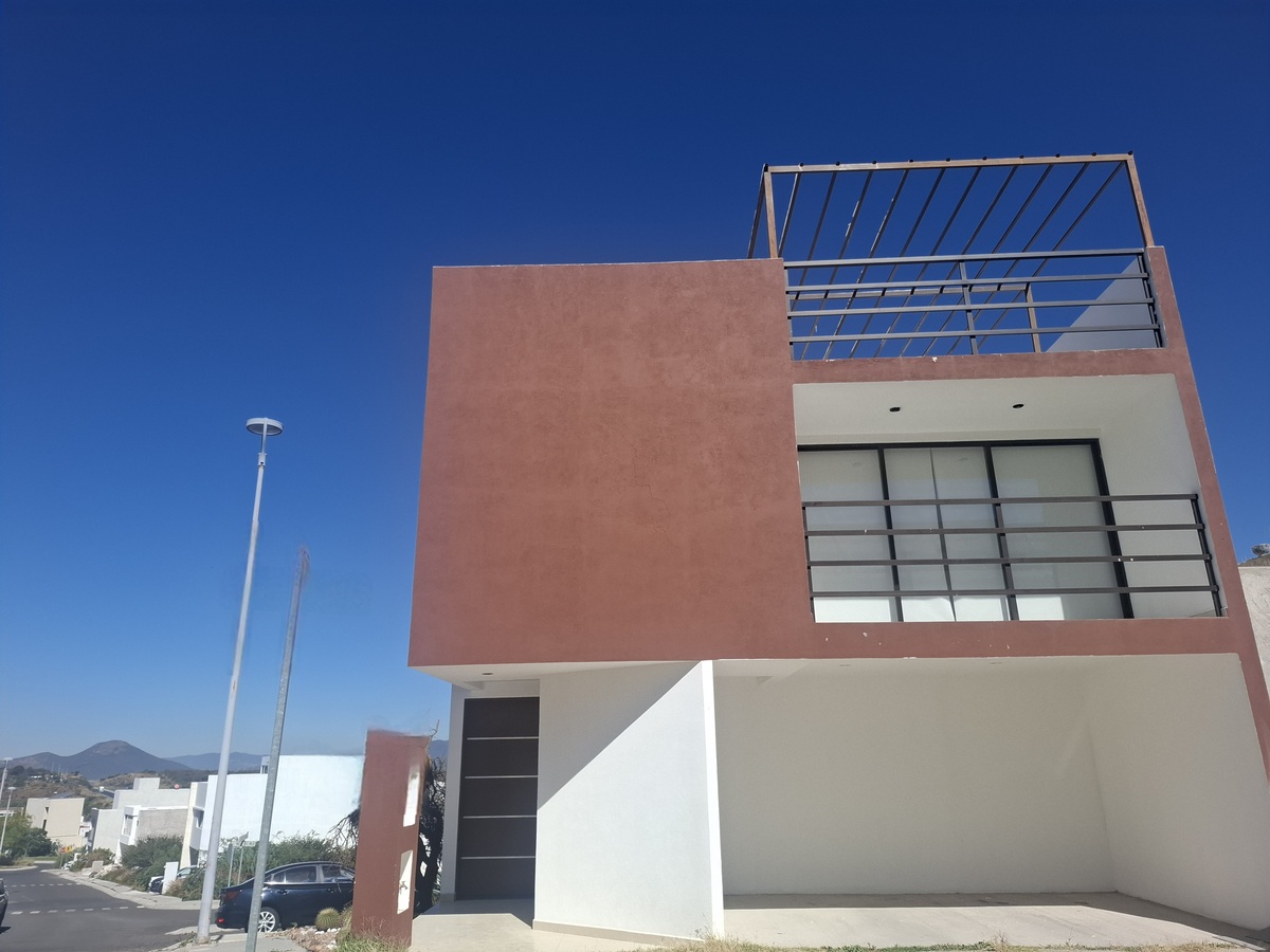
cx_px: 635
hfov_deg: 73.9
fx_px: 844
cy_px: 476
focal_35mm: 23
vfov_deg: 58.9
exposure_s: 1/2500
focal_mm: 5.54
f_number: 1.8
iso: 50
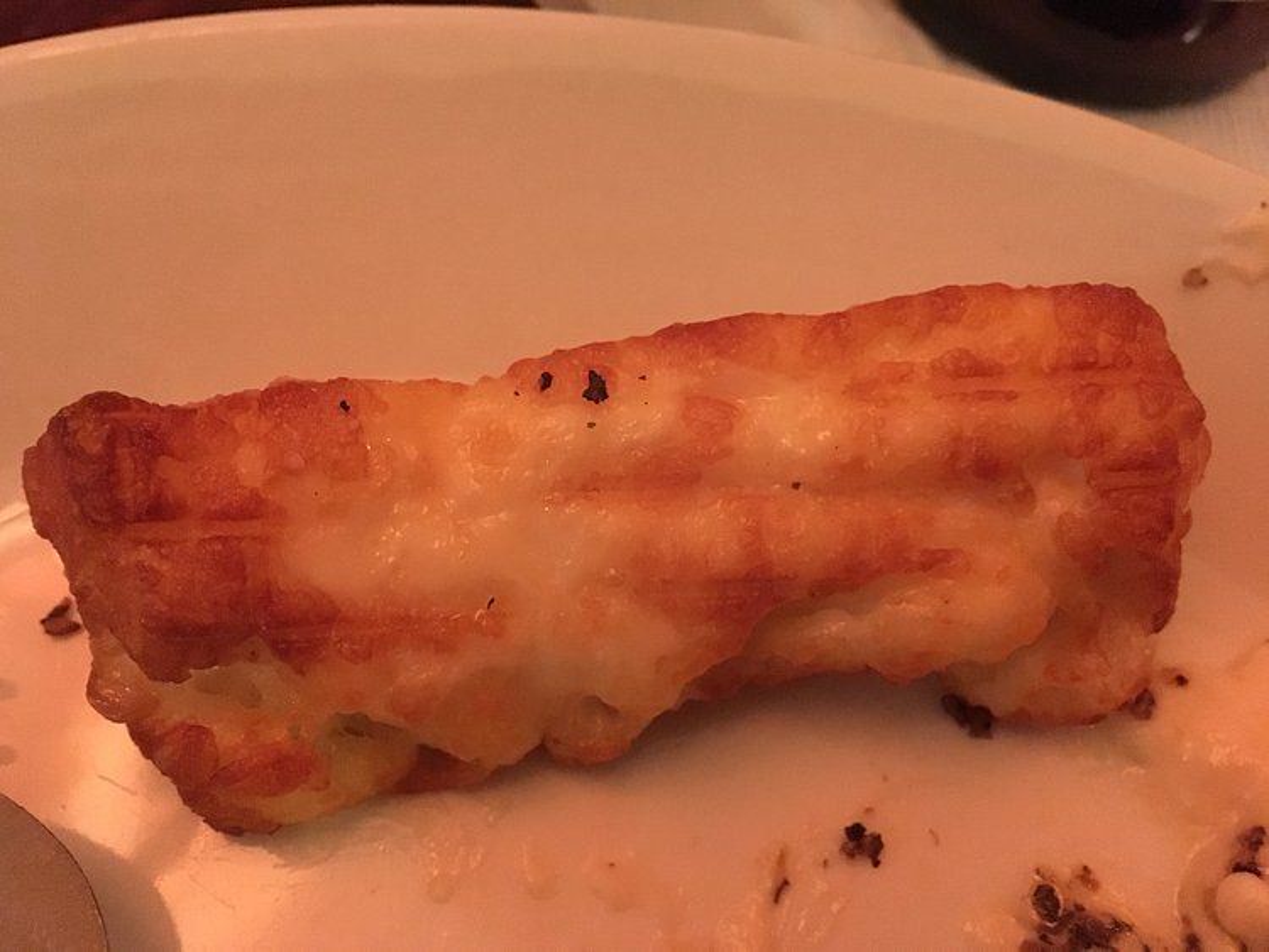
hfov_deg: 61.6
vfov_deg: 48.3
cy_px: 476
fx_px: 1063
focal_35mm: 29
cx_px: 634
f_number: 2.2
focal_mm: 4.15
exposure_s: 1/15
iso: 1000
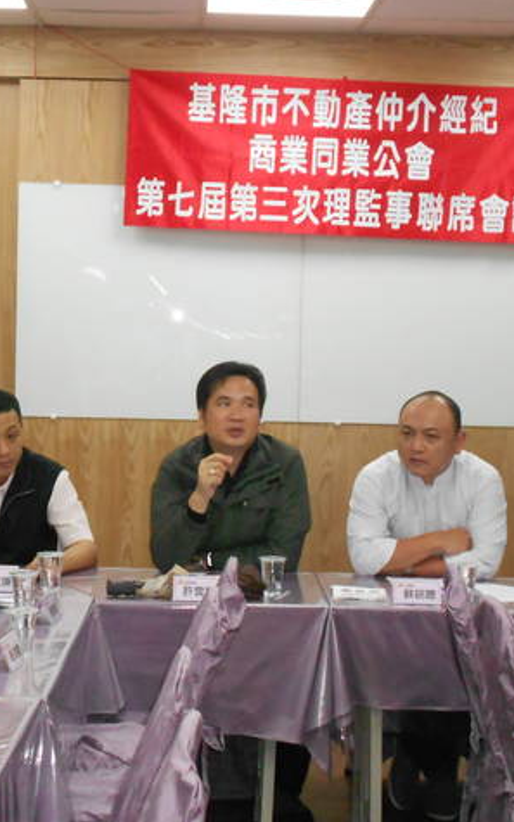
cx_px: 175
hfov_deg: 16.3
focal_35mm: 80
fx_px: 1793
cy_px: 408
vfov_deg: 25.8
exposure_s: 1/60
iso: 640
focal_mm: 10
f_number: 4.9
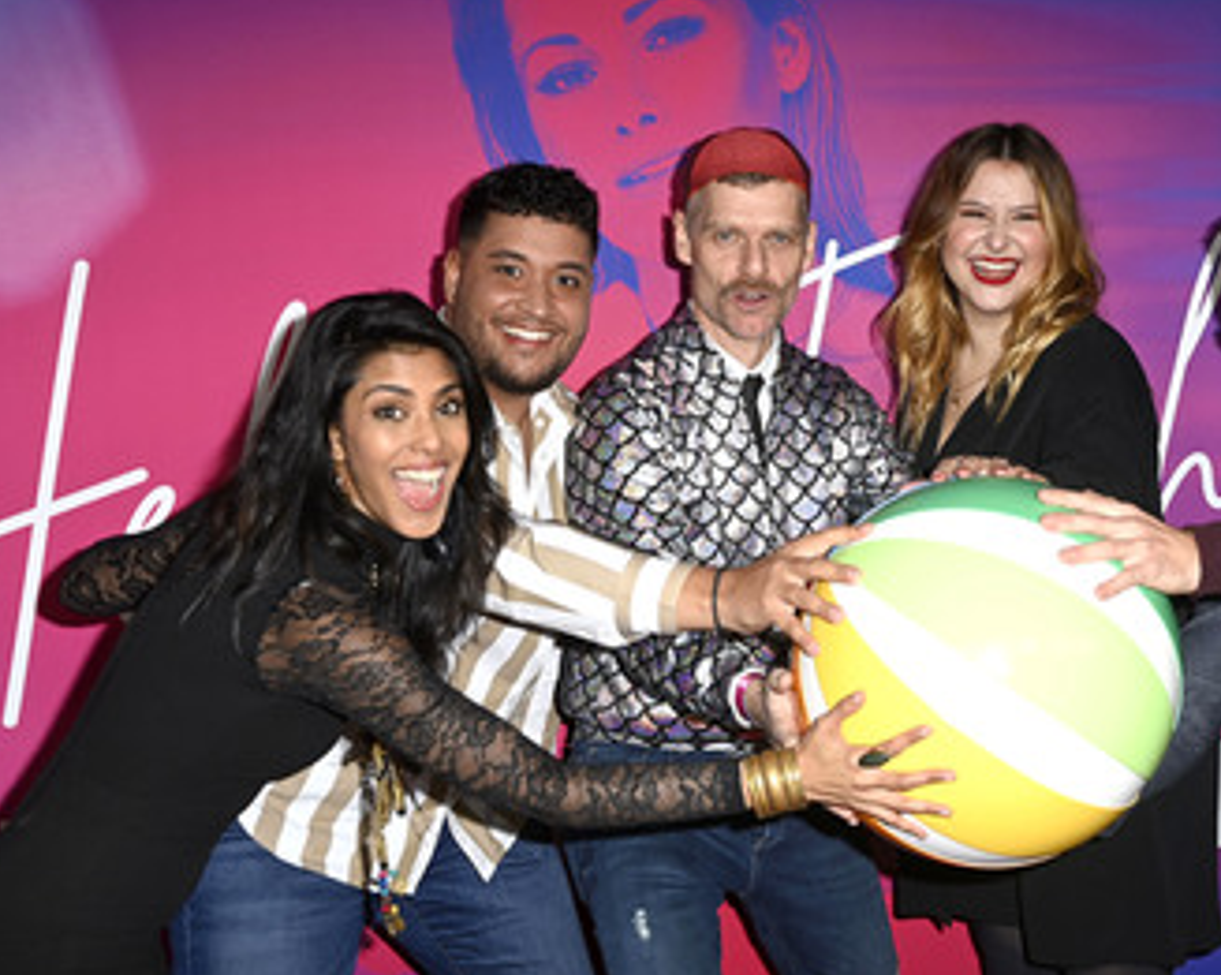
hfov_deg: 32.8
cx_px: 812
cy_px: 474
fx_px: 2058
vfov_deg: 26.6
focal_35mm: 57
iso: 500
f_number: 5.6
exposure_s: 1/250
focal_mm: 44
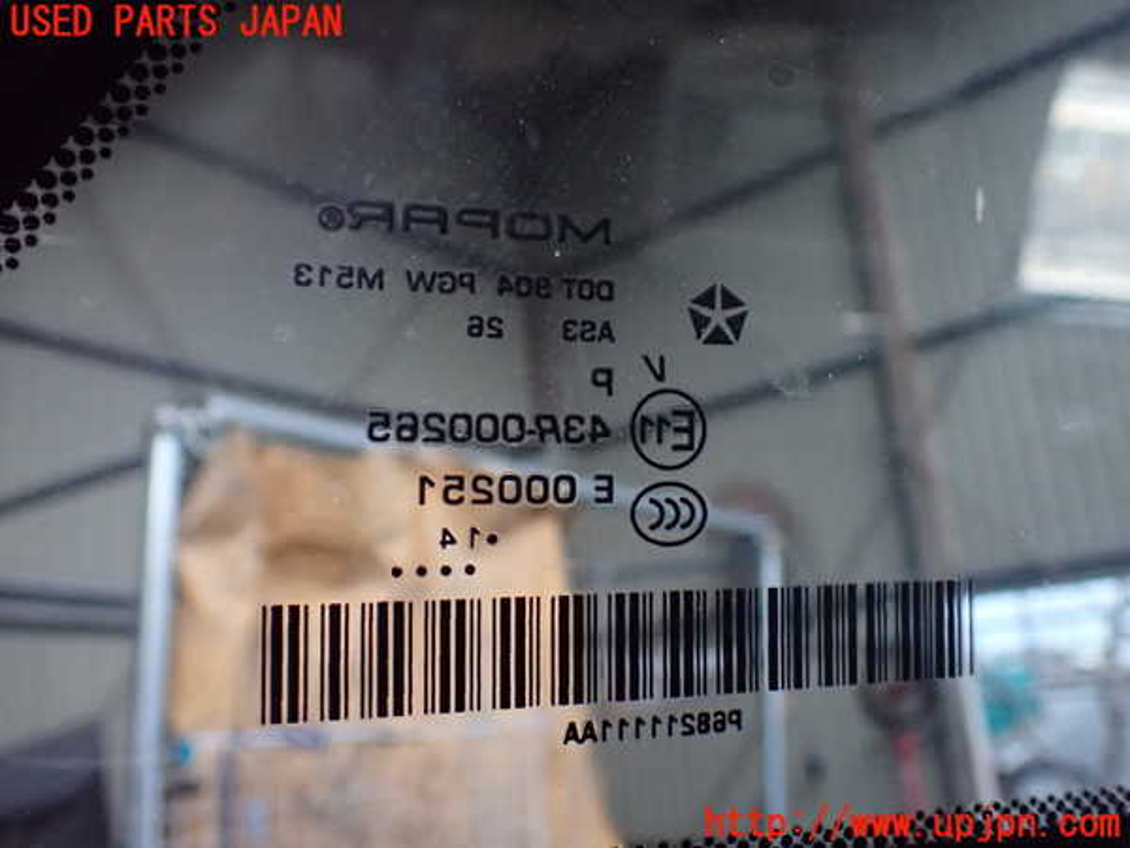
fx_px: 979
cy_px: 424
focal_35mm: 30
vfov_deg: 46.8
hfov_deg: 60.0
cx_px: 565
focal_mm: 5.4
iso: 1250
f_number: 2.3
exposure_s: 1/30
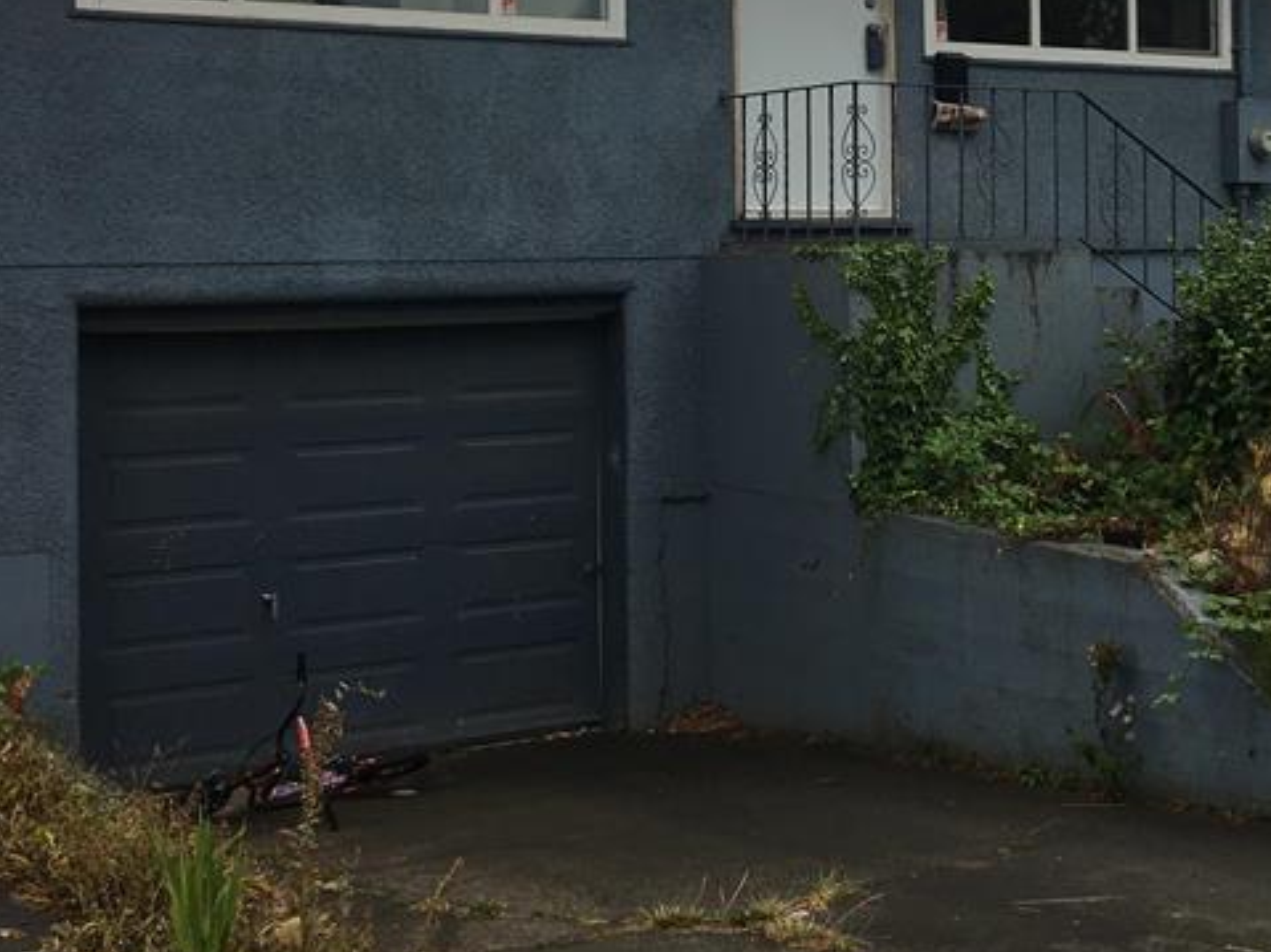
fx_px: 2276
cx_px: 913
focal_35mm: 62
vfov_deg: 23.4
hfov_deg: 30.8
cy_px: 263
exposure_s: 1/407
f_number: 2.2
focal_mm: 4.15
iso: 25
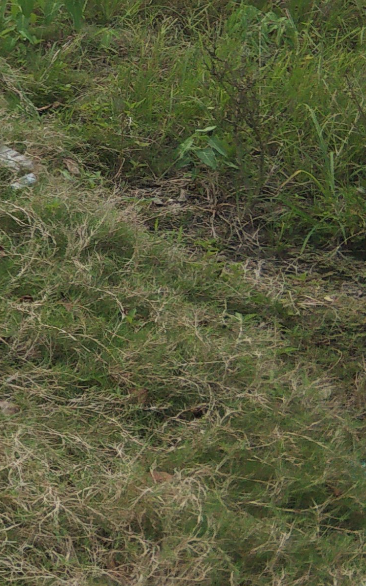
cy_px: 199
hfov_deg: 10.9
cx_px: -581
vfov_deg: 21.3
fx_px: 1548
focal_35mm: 97
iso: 100
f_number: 1.8
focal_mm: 3.82
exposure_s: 1/781
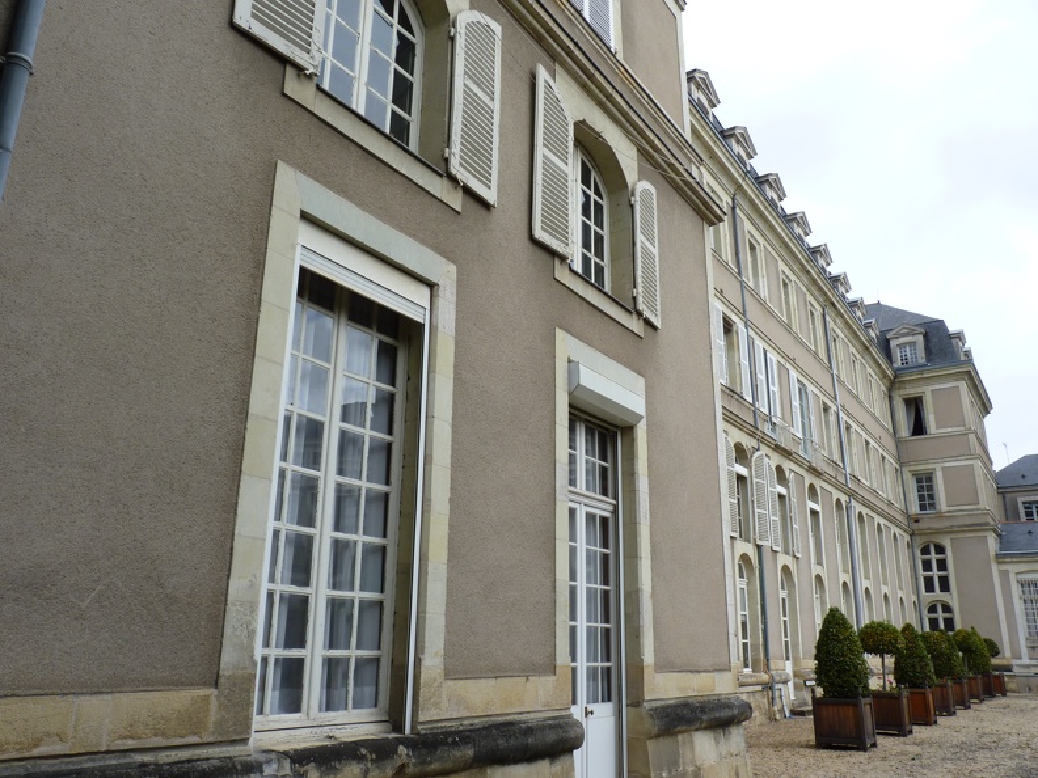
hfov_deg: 65.3
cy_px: 389
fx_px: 810
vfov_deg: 51.4
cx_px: 519
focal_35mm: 27
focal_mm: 4.8
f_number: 4.5
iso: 80
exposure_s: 1/200
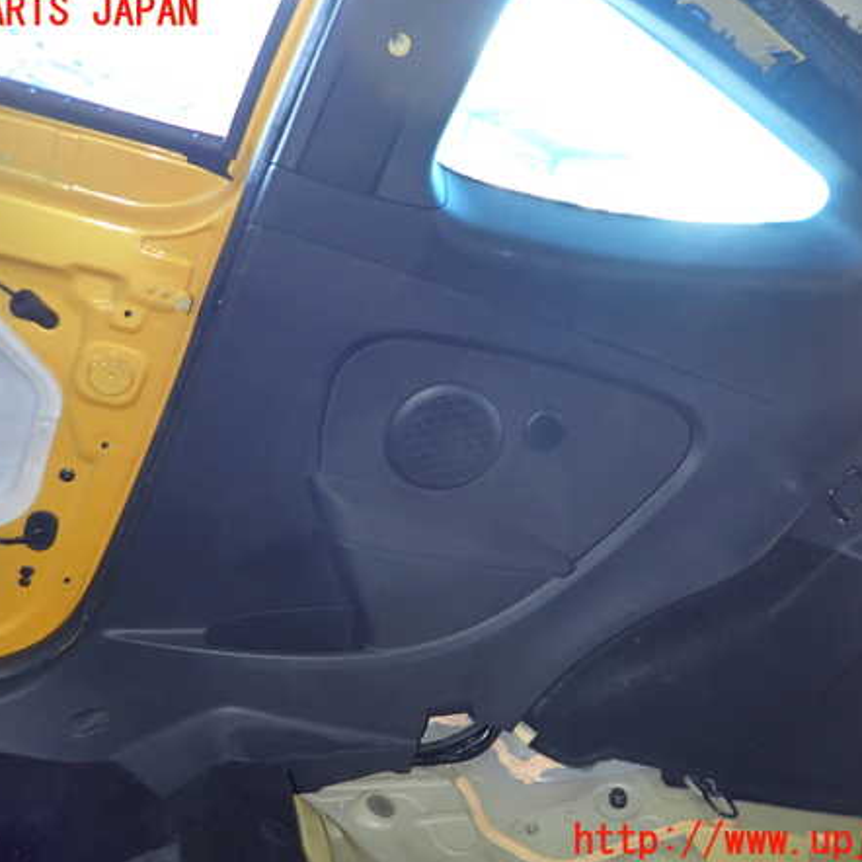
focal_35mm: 30
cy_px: 427
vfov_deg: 54.0
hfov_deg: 54.0
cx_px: 429
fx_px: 845
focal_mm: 4.5
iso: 400
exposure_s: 1/30
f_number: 2
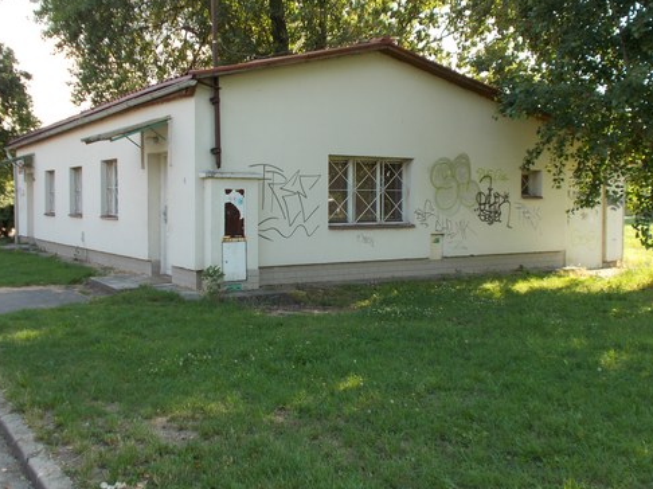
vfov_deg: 34.3
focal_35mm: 42
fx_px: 792
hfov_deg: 44.8
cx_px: 301
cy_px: 211
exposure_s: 1/125
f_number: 3.6
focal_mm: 6
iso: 80
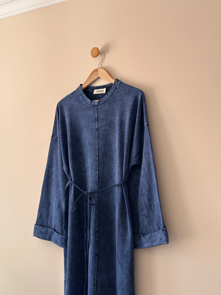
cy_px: 151
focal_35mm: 52
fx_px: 443
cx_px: 107
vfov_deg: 36.8
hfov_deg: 28.0
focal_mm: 6.86
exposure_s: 1/109
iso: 80
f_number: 1.78
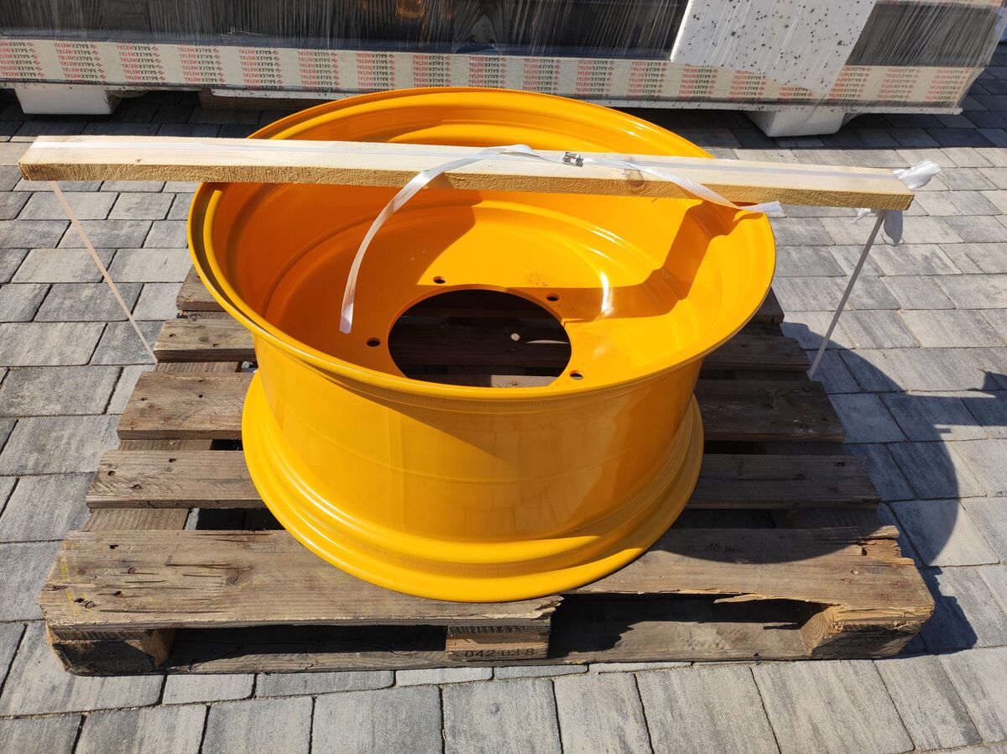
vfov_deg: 54.8
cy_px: 377
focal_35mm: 25
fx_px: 727
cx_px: 504
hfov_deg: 69.4
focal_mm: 4.7
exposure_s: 1/940
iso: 50
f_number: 1.79
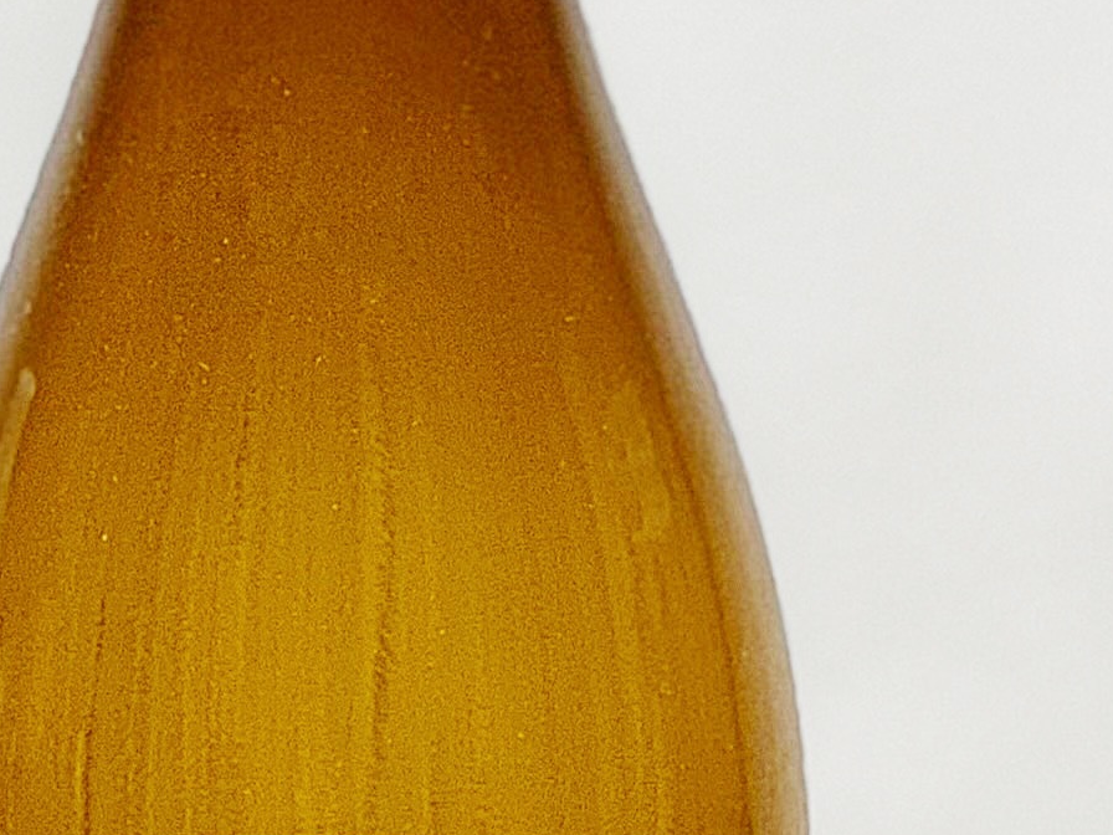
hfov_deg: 8.5
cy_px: 362
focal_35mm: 234
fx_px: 7524
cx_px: 335
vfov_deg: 6.4
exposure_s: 1/71
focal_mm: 6
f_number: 2.4
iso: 125
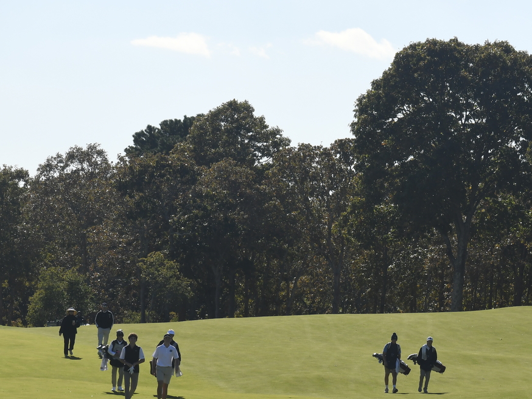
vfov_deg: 4.9
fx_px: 4640
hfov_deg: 6.6
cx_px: 401
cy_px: 278
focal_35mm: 302
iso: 400
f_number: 8
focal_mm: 122
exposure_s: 1/1600
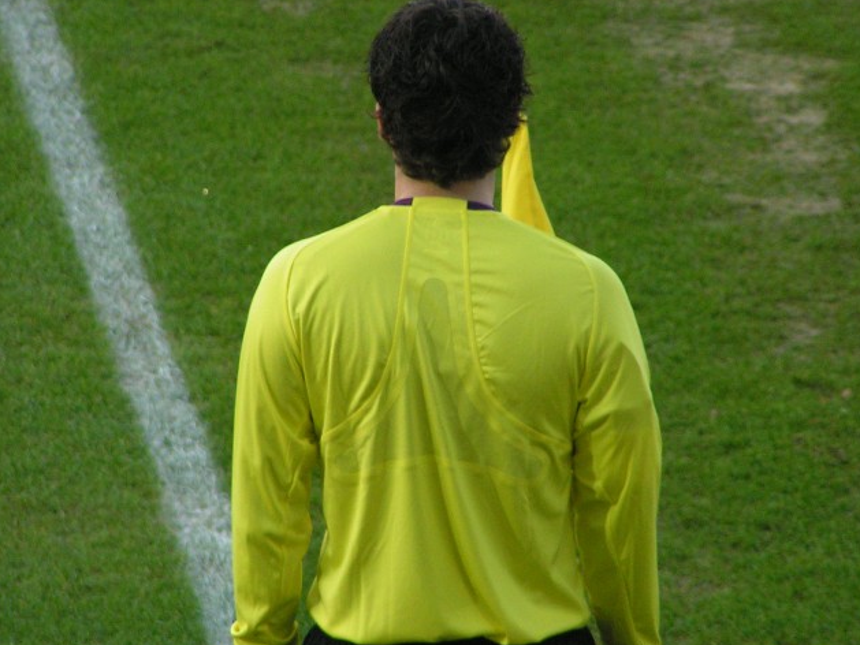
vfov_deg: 3.1
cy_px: 329
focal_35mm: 483
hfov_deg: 4.1
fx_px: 12002
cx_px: 414
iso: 200
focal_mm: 58
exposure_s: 1/320
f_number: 3.5
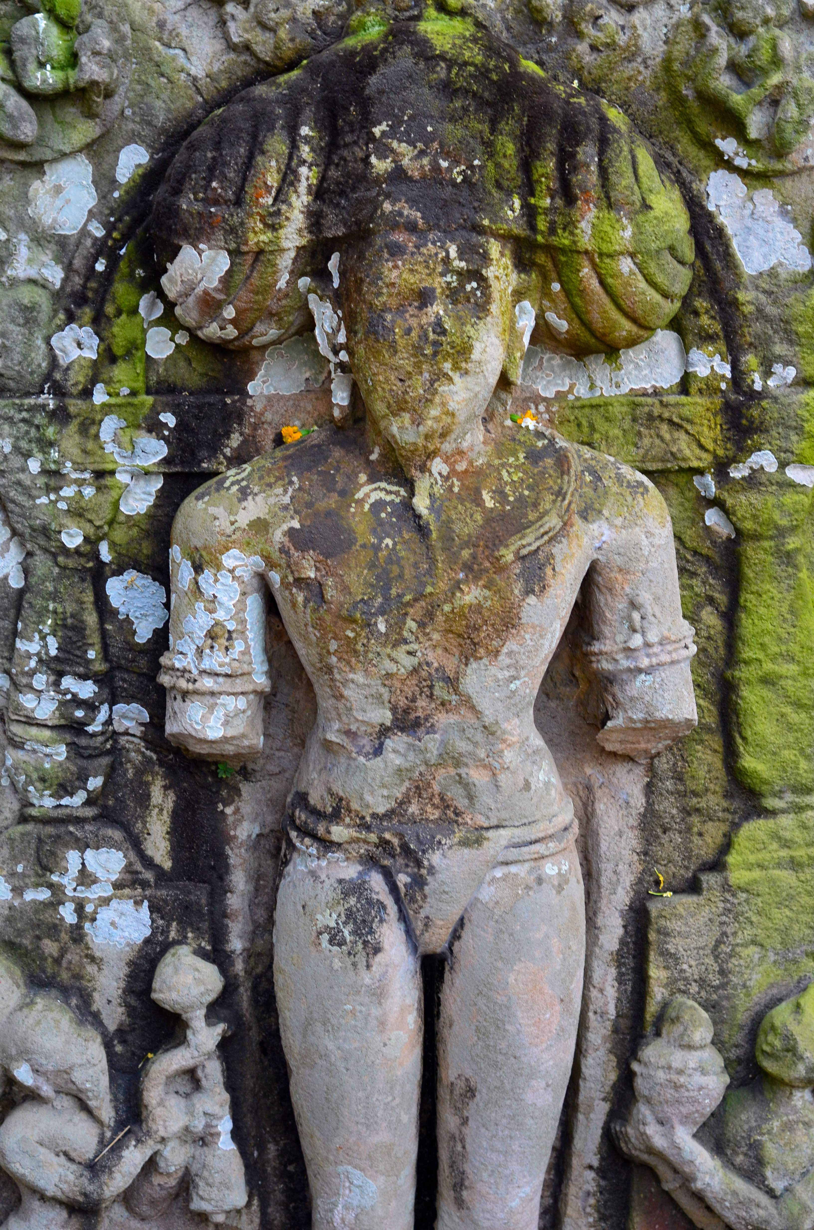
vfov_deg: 27.0
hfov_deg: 18.1
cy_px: 615
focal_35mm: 75
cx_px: 407
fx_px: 2555
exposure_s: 1/200
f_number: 5
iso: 500
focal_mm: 50
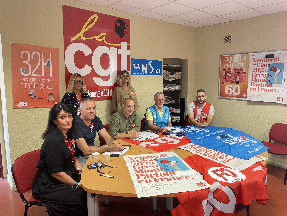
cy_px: 108
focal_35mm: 26
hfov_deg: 67.3
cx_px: 144
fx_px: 216
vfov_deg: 53.1
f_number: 1.6
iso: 100
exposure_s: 1/50
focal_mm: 4.2
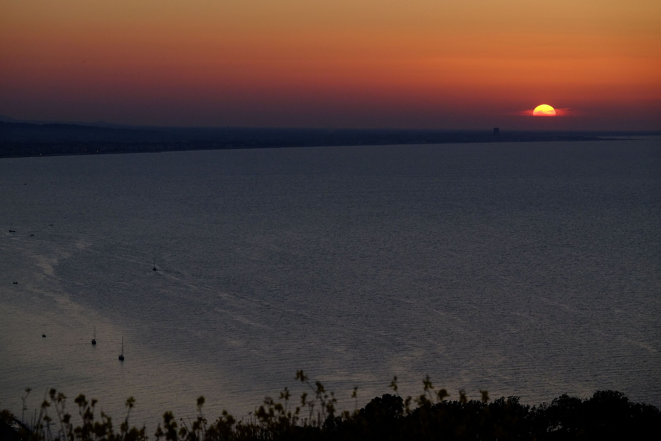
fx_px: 2423
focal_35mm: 132
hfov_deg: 15.5
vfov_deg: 10.4
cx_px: 330
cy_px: 220
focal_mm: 88.2
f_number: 7.1
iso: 1000
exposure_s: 1/1000
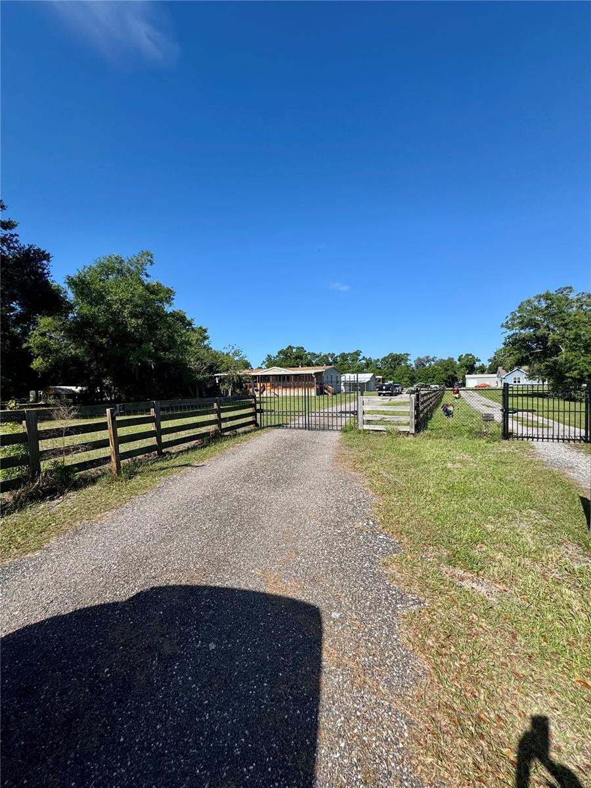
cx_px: 296
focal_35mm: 14
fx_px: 319
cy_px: 394
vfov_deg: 102.1
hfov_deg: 85.7
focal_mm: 2.22
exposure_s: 1/2146
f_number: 2.2
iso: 50
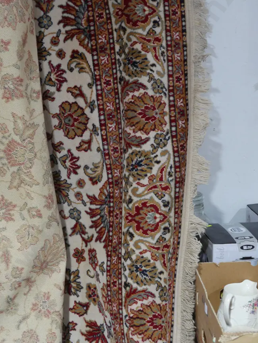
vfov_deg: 32.6
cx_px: 109
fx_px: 586
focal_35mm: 59
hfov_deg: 24.8
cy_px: 151
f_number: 5.3
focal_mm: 25
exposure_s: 1/60
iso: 1600
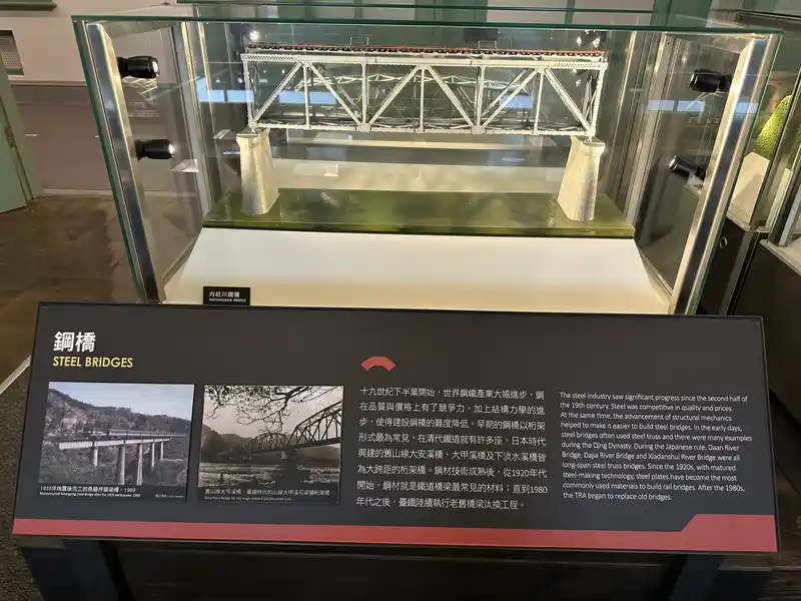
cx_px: 400
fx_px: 555
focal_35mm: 24
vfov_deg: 56.8
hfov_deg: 71.6
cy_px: 300
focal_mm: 6.86
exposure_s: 1/59
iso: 250
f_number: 1.78
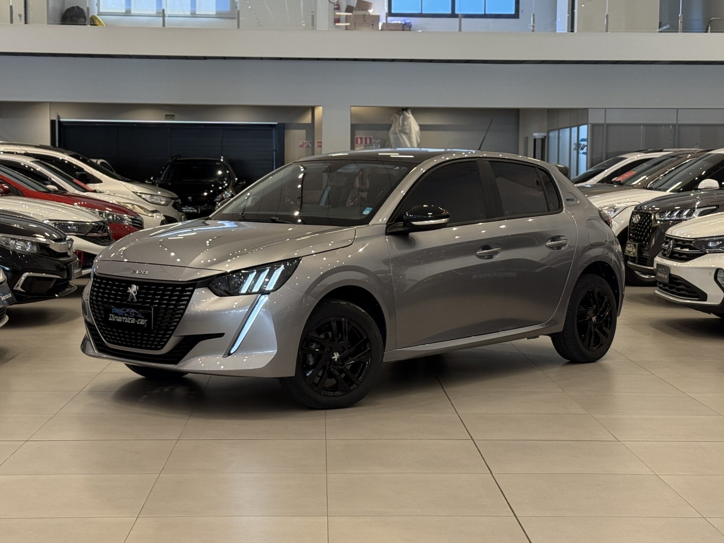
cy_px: 259
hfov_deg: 30.3
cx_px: 365
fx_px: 1339
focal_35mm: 64
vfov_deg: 22.9
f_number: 1.78
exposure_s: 1/60
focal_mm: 6.76
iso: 100
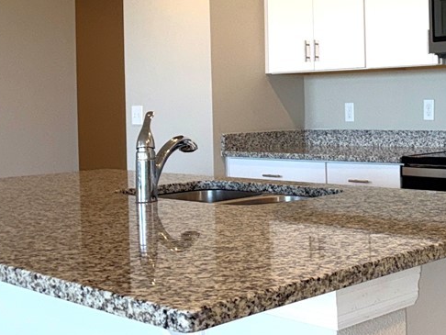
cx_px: 485
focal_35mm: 79
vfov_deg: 18.6
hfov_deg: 23.3
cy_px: 110
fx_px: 1018
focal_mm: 6.76
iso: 80
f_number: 1.78
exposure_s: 1/182
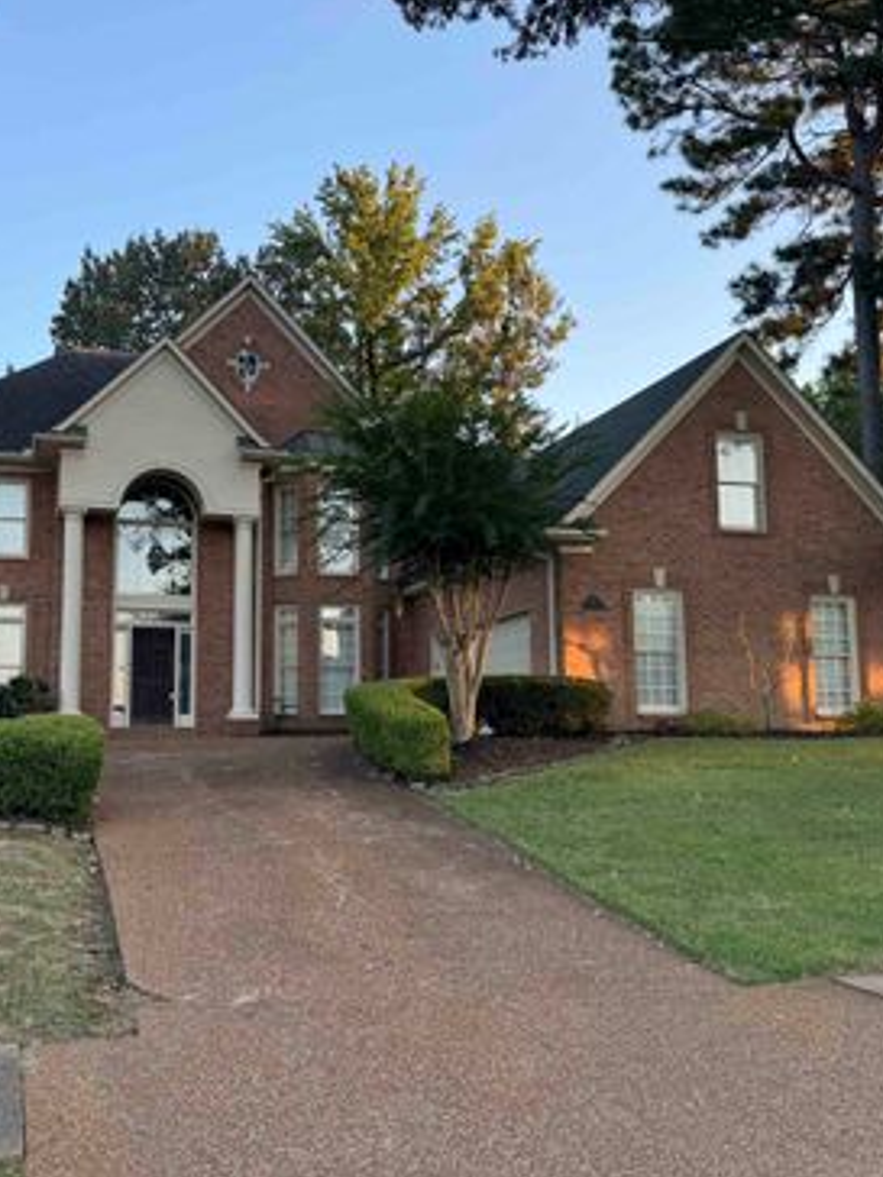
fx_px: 1122
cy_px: 597
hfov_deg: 42.5
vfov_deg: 55.4
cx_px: 317
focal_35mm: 33
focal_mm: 6.76
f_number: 1.78
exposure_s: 1/251
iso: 64
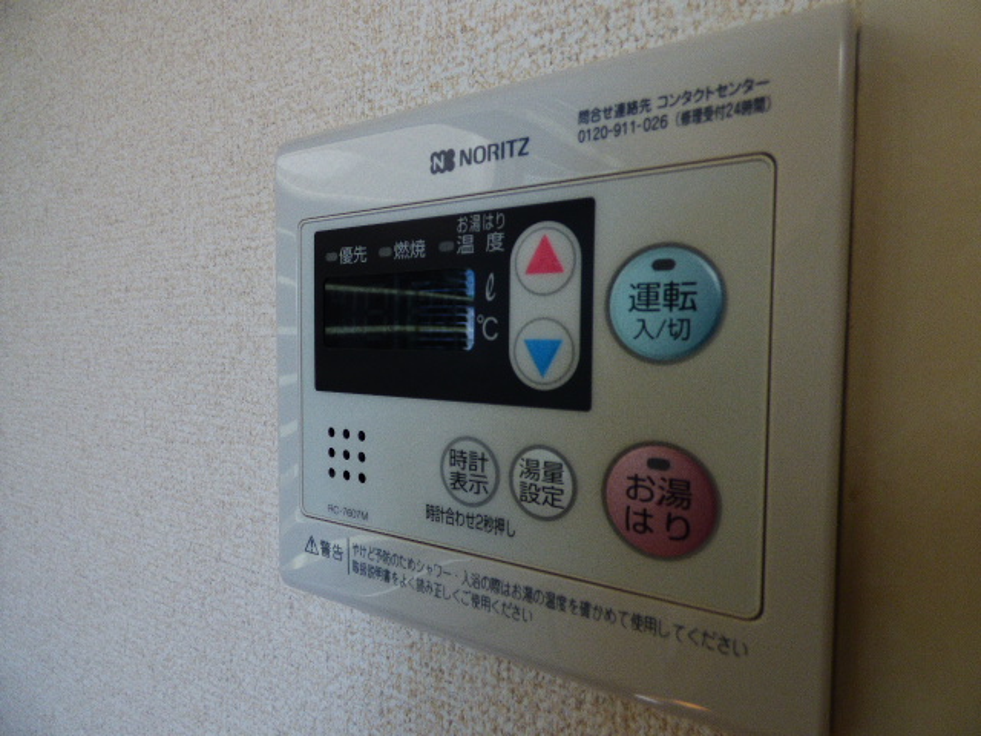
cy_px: 368
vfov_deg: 66.0
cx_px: 490
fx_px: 567
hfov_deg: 81.7
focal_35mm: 20
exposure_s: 1/60
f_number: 2.8
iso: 125
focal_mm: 3.58
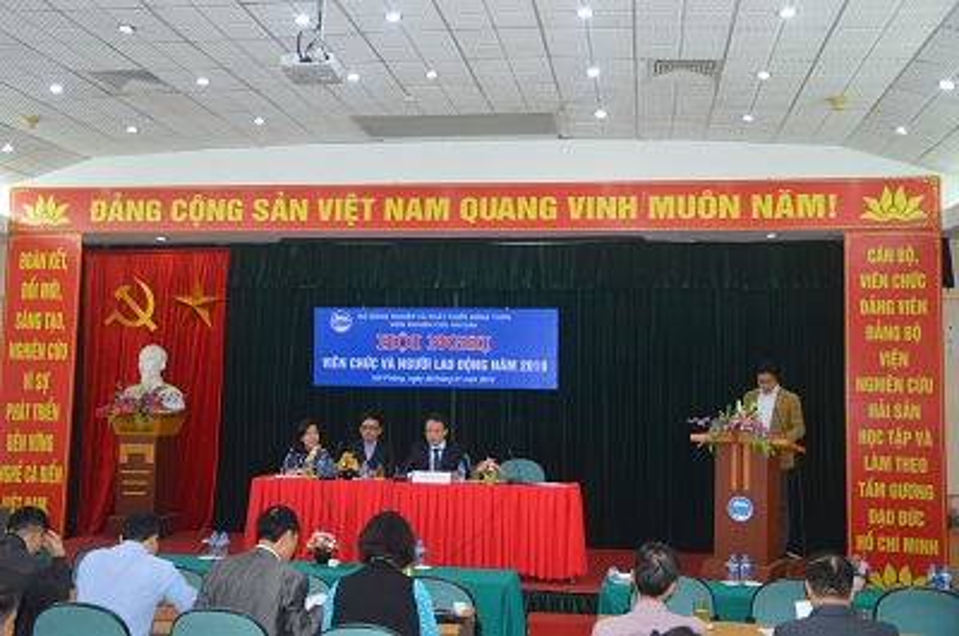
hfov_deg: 51.4
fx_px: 997
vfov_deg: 35.3
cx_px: 480
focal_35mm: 38
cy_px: 318
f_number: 4
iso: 720
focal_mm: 25
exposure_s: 1/60
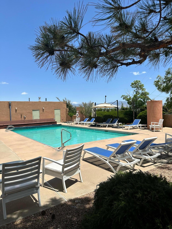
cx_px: 86
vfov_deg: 71.6
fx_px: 159
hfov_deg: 56.8
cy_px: 114
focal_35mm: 24
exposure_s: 1/6623
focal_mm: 6.86
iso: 80
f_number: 1.78
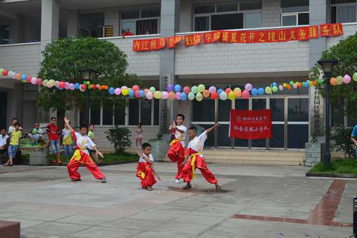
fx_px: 476
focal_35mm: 48
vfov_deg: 28.1
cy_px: 119
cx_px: 178
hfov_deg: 41.1
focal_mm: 32
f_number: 10
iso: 400
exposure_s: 1/200
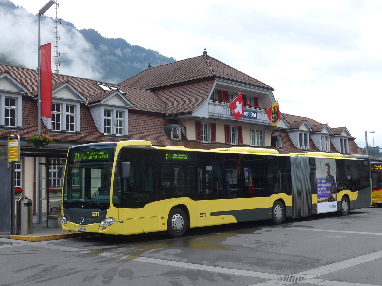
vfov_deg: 29.7
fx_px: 541
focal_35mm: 49
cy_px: 143
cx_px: 191
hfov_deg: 38.9
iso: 80
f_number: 3.2
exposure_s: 1/200
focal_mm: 10.1
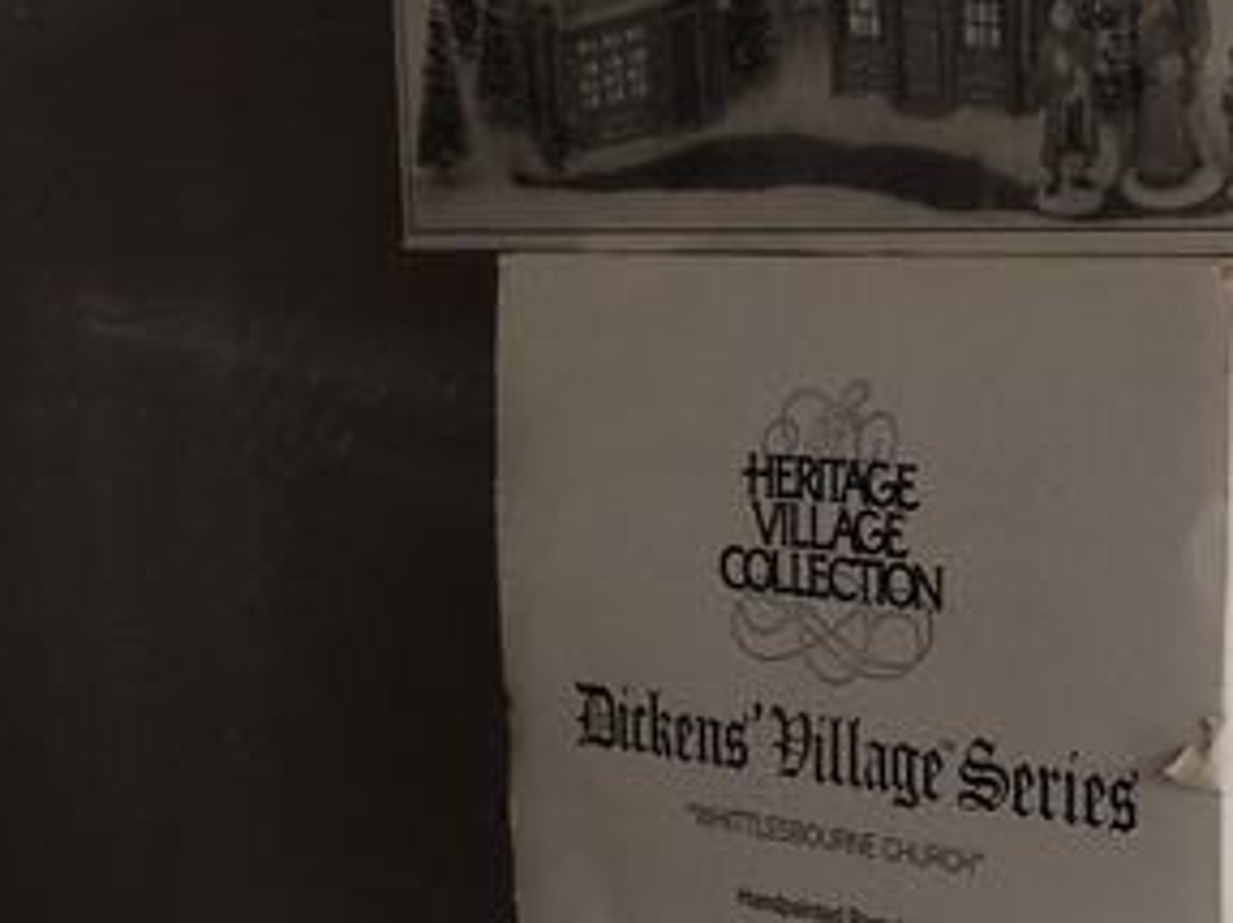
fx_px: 3240
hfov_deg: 20.3
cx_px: 1426
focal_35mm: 91
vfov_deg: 16.1
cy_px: 792
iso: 32
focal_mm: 4.15
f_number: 2.2
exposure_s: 1/120
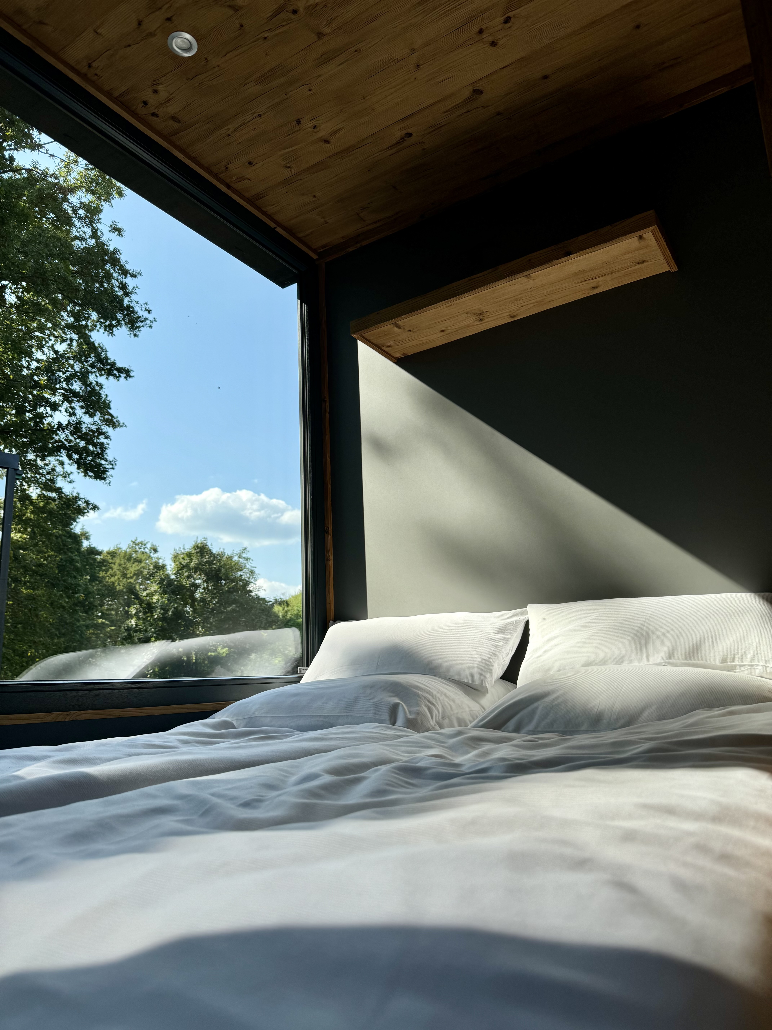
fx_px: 714
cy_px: 515
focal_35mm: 24
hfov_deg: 56.8
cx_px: 386
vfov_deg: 71.6
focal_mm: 6.76
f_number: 1.78
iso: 80
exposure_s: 1/1721
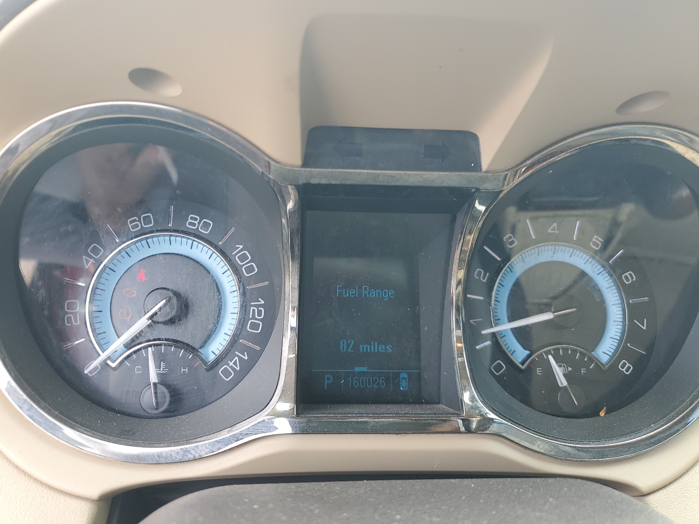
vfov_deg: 53.1
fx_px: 525
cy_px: 262
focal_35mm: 26
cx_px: 350
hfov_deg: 67.3
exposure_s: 1/204
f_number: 1.5
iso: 50
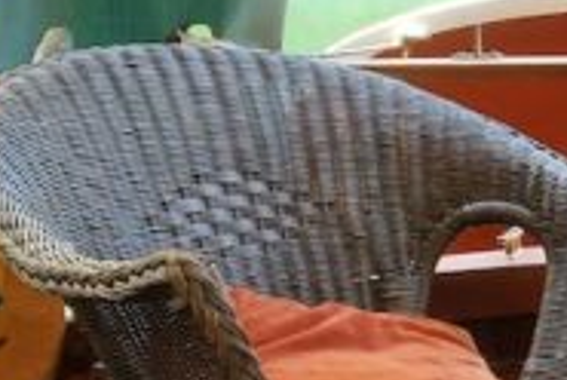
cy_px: 162
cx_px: 996
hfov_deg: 15.8
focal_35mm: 112
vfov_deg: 12.3
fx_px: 1767
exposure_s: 1/100
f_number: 2.4
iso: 100
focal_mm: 4.3
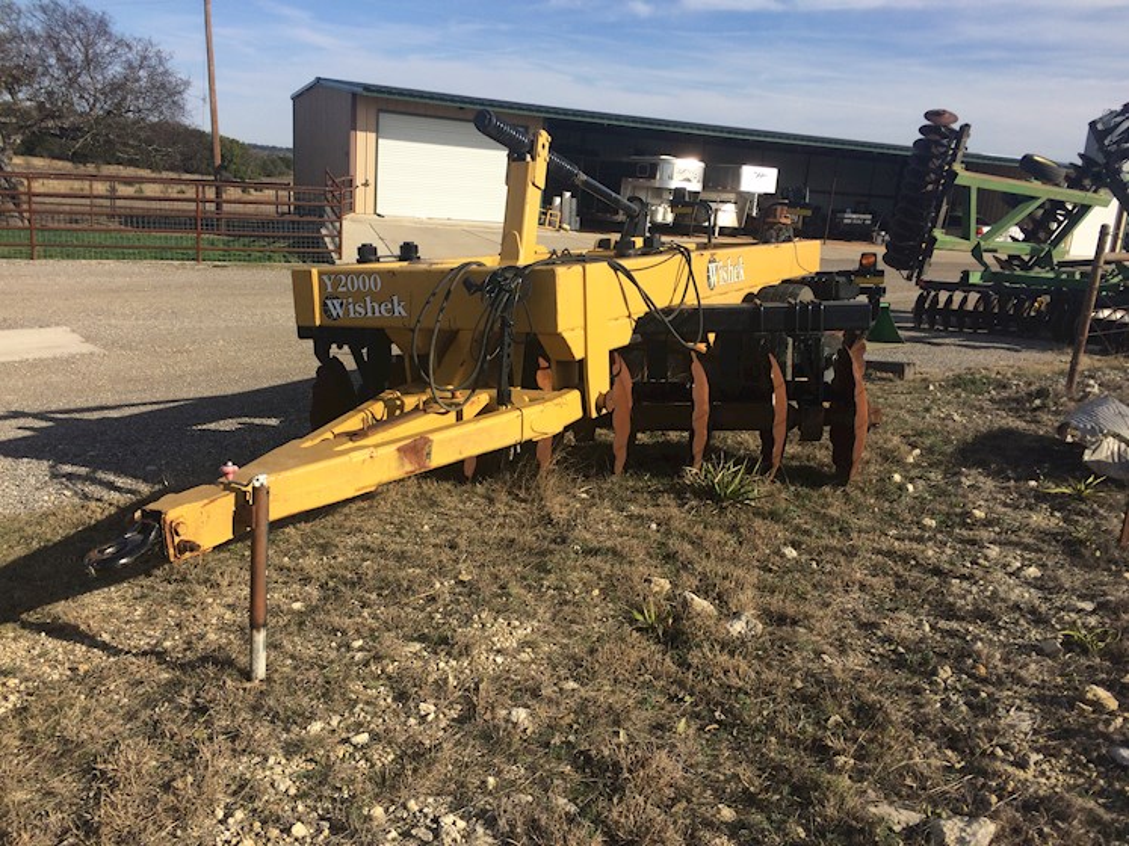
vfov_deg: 48.2
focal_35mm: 29
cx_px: 564
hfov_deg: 61.7
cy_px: 423
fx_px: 946
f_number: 2.2
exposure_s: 1/2160
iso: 32
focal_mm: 4.15
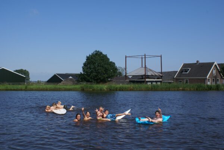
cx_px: 112
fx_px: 243
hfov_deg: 49.5
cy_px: 75
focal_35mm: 39
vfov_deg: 34.3
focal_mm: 26
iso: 100
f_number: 11
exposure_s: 1/200
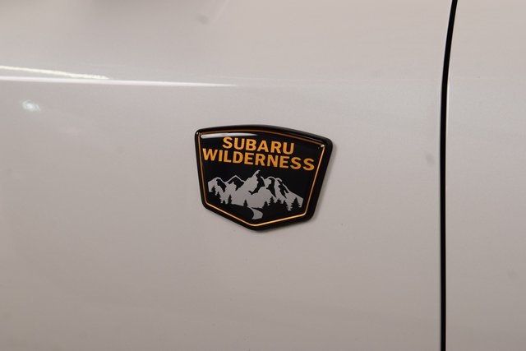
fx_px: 1534
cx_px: 263
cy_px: 176
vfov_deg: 13.0
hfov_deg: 19.5
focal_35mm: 105
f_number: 9
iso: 800
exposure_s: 1/125
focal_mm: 70
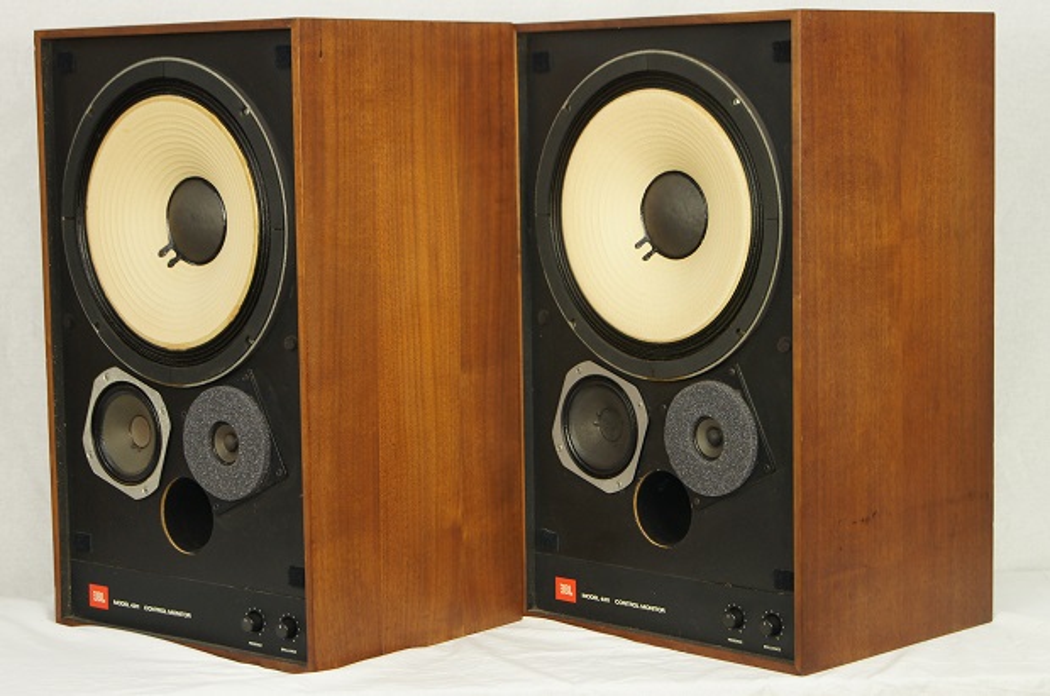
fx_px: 2402
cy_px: 348
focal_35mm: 82
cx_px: 525
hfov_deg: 24.7
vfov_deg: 16.5
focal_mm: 55
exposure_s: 1/30
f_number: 5.6
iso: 400
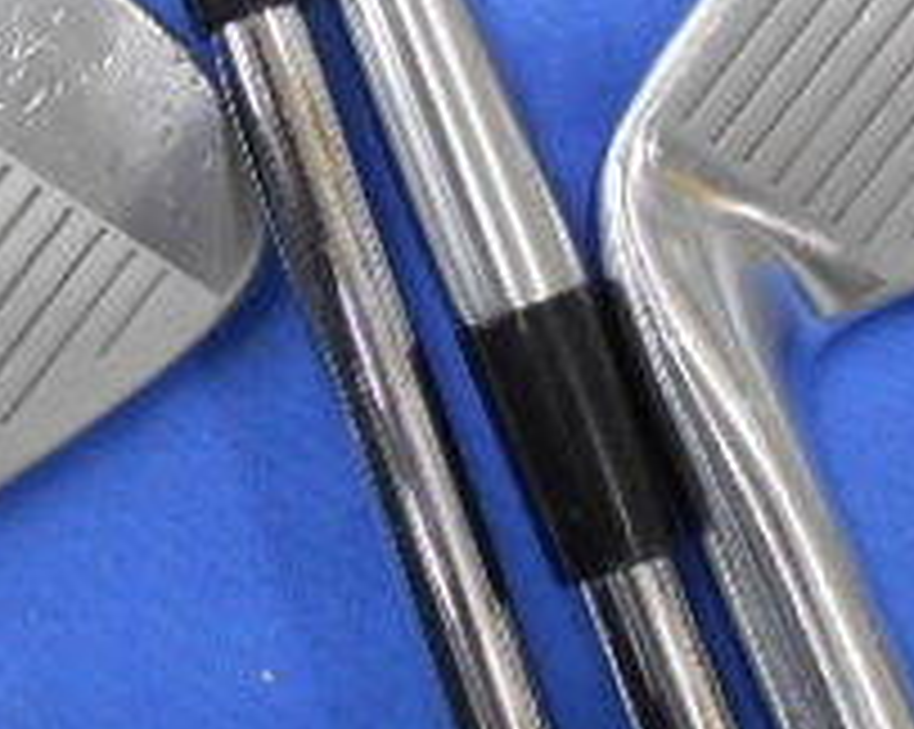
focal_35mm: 80
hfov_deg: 23.5
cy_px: -302
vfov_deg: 17.6
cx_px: 167
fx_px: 2162
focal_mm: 4.6
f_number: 3.2
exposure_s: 1/30
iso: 200
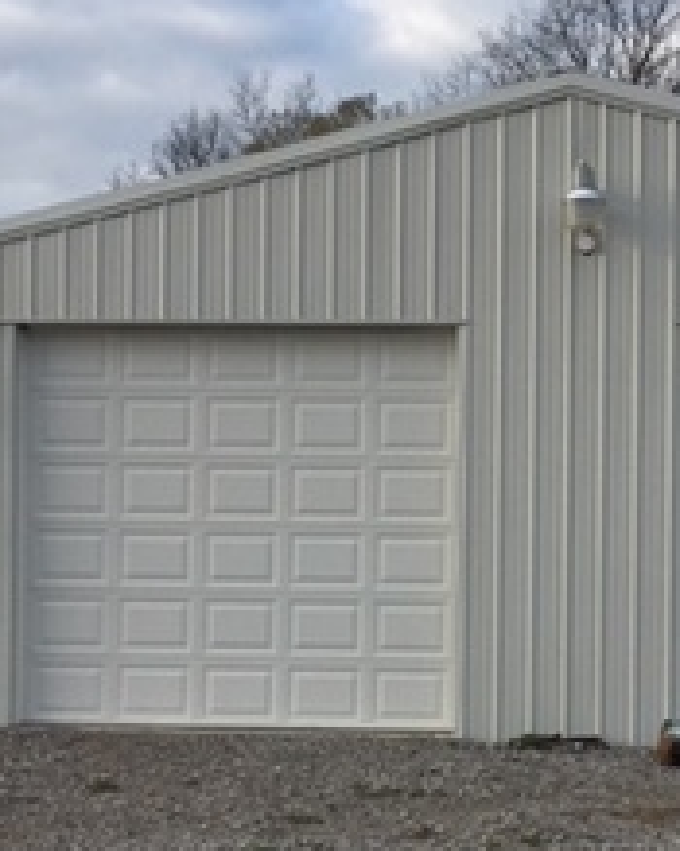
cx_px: 635
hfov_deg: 20.0
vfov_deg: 25.2
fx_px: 1888
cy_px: 583
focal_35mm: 75
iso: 25
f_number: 2.2
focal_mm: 4.15
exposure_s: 1/725
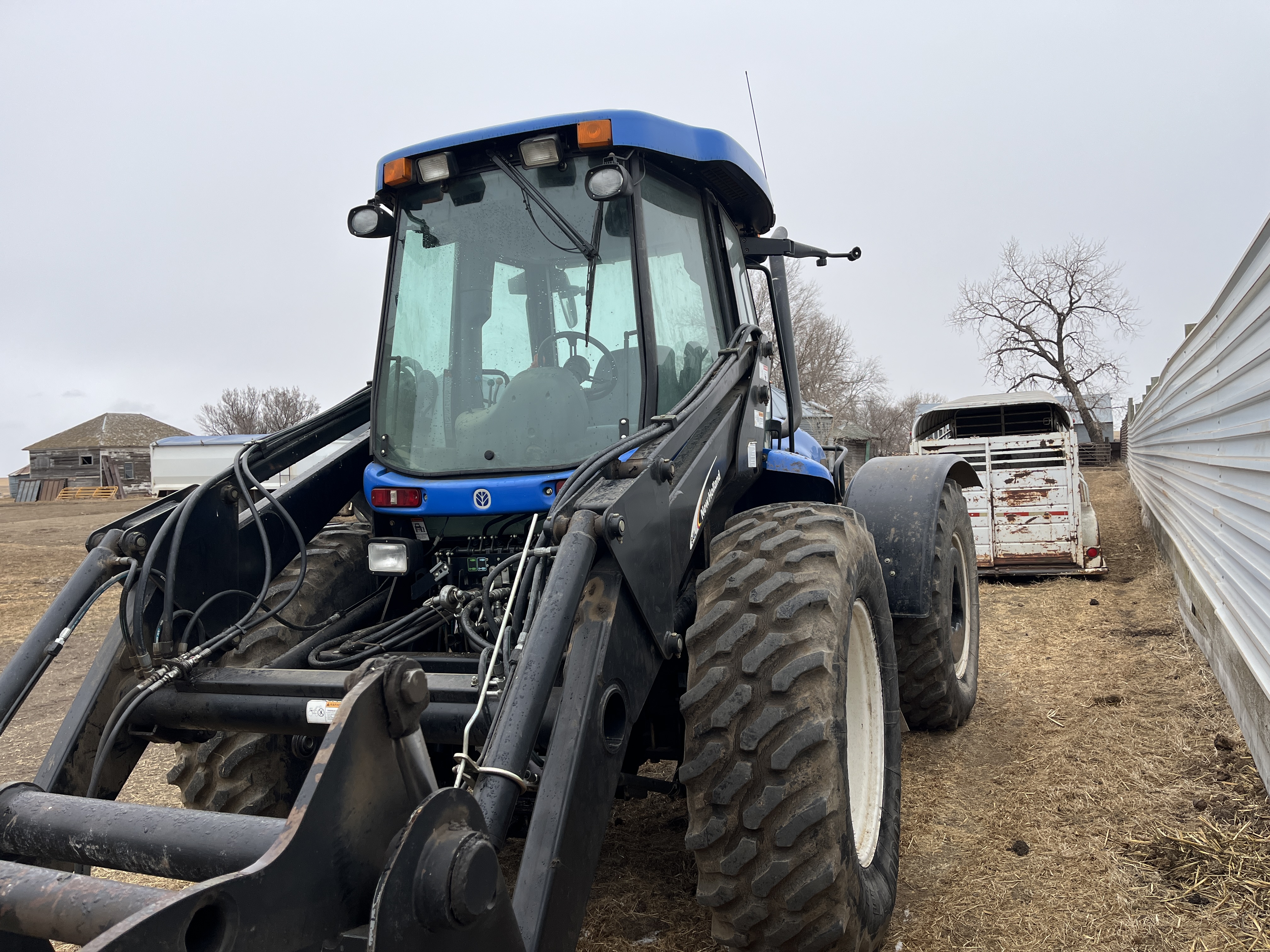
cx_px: 635
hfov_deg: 67.3
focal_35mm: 26
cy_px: 476
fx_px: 954
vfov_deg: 53.1
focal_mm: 5.1
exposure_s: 1/1175
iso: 50
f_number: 1.6
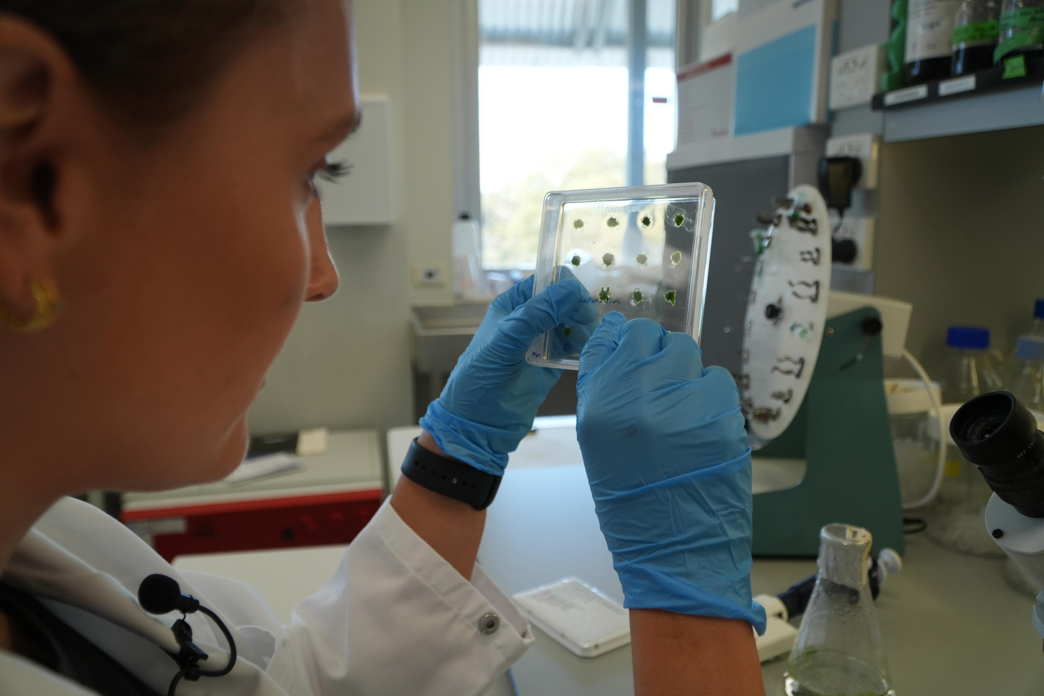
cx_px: 522
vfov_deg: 47.9
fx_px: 783
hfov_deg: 67.4
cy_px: 348
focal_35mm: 27
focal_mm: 18
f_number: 4
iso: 500
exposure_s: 1/400
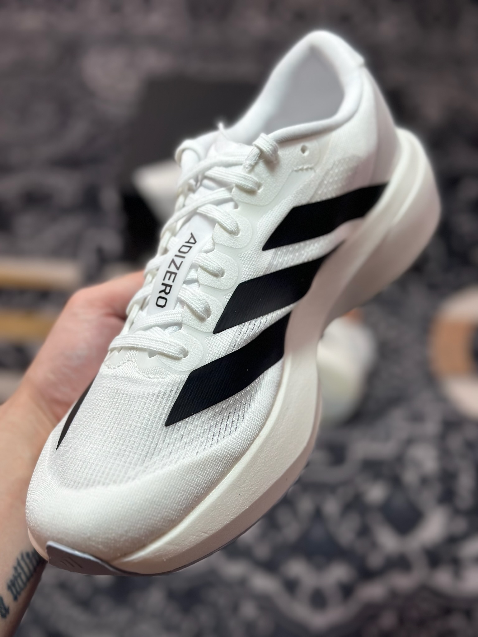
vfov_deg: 39.7
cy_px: 318
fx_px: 884
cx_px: 239
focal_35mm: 48
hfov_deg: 30.3
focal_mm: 6.86
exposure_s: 1/894
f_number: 1.78
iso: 80
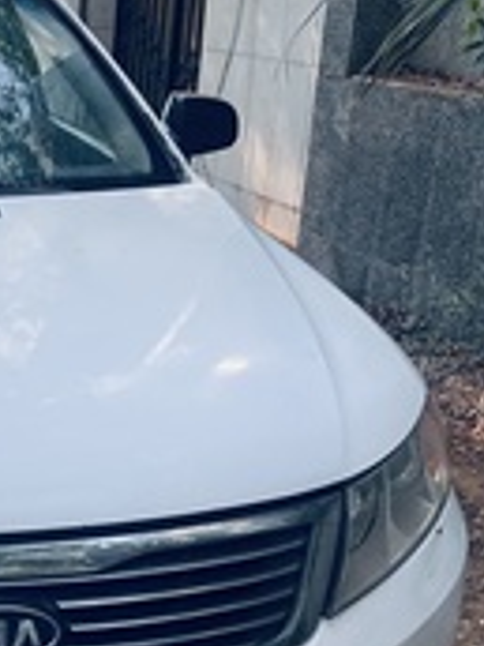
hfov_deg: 19.7
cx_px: -129
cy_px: 475
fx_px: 1286
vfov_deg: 27.8
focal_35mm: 69
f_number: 1.5
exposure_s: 1/1009
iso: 50
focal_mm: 5.7
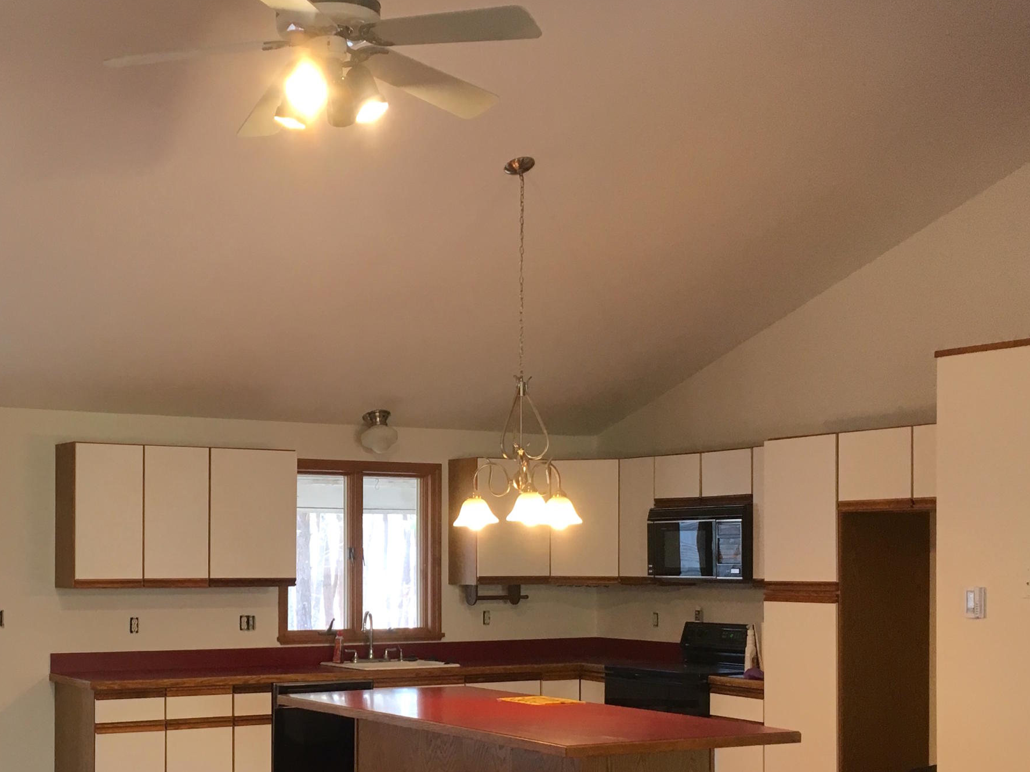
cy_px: 560
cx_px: 282
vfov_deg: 29.3
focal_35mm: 49
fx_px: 1458
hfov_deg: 38.1
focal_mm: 4.15
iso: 64
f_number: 2.2
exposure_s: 1/30
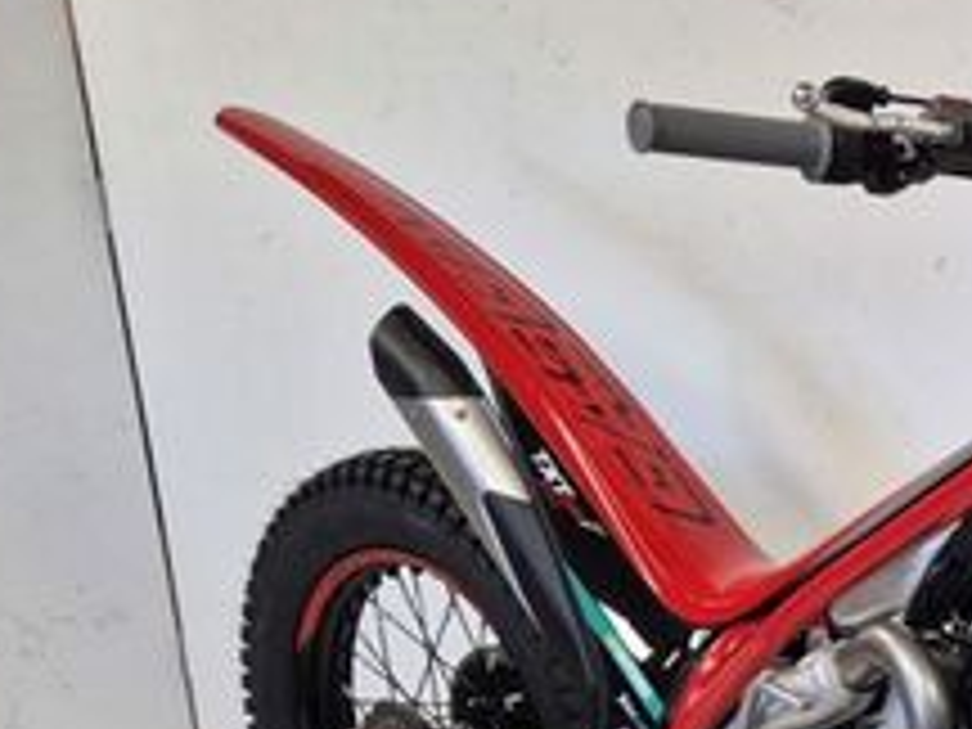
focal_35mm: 68
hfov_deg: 25.7
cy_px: 724
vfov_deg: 20.9
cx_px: 1156
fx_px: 1909
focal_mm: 5.4
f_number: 1.8
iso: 200
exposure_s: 1/100
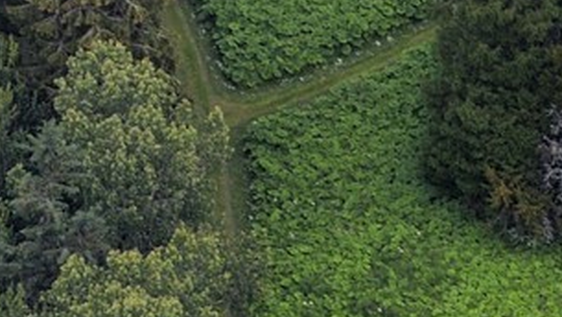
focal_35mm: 933
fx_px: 13912
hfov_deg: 2.3
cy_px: 1428
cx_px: 630
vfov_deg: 1.3
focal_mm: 170
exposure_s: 1/800
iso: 400
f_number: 5.6
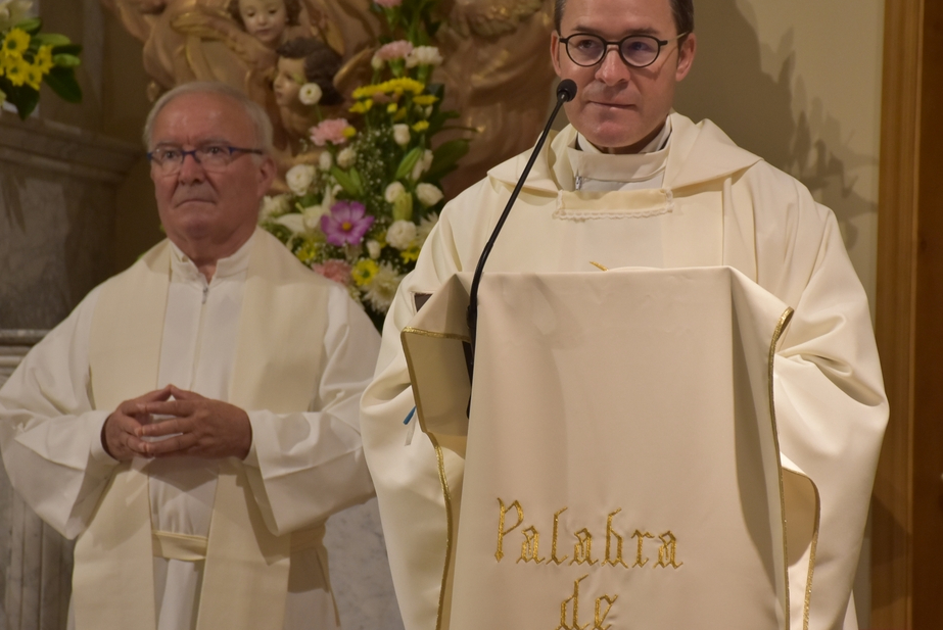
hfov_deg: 10.5
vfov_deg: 7.1
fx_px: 5112
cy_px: 329
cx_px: 464
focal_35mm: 195
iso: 640
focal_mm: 100
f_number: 5.6
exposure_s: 1/60
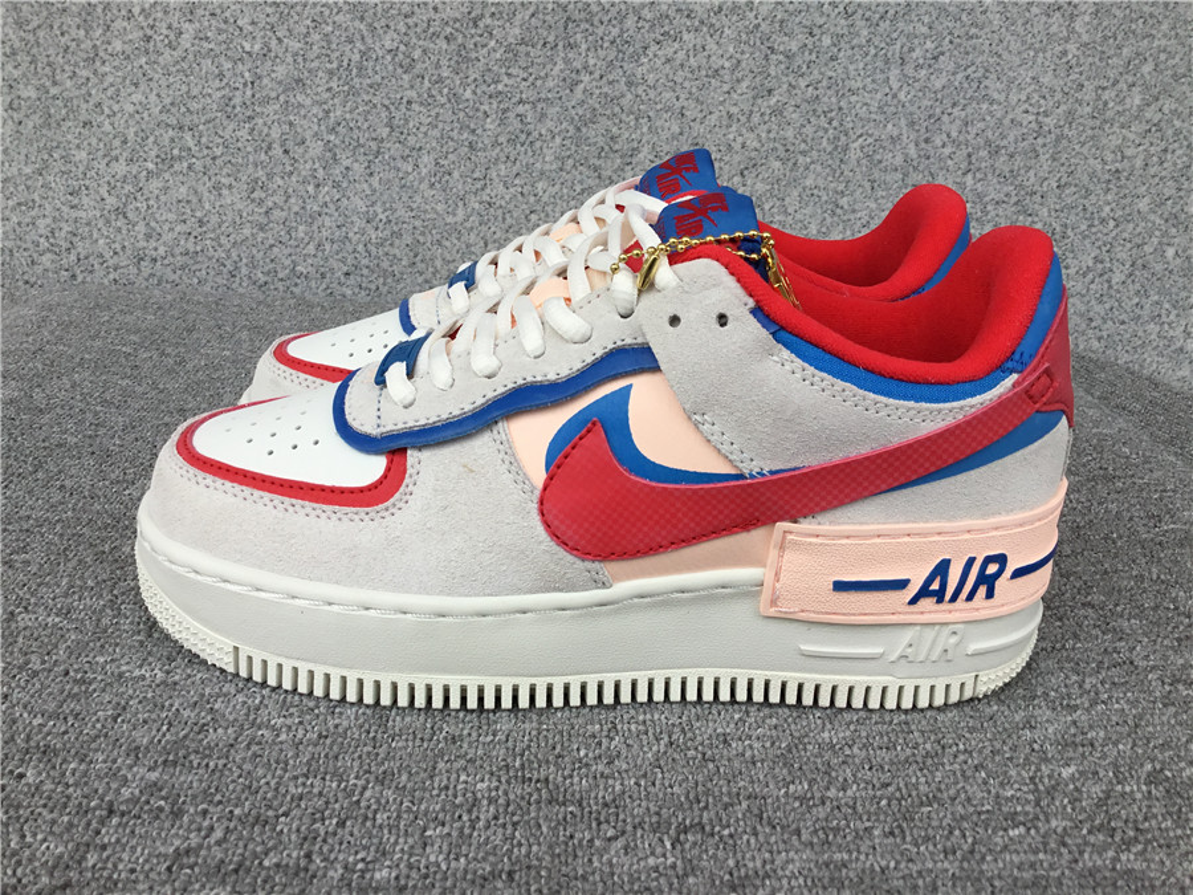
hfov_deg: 58.4
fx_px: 1068
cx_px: 596
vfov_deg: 45.4
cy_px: 448
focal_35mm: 31
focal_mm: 3.3
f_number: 2.4
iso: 25
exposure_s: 1/384
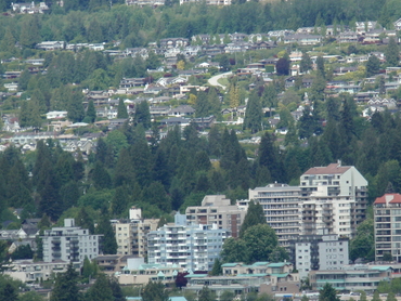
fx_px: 5263
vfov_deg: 3.3
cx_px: 282
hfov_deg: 4.4
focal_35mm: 454
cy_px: 187
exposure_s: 1/250
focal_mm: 50
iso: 80
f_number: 5.9
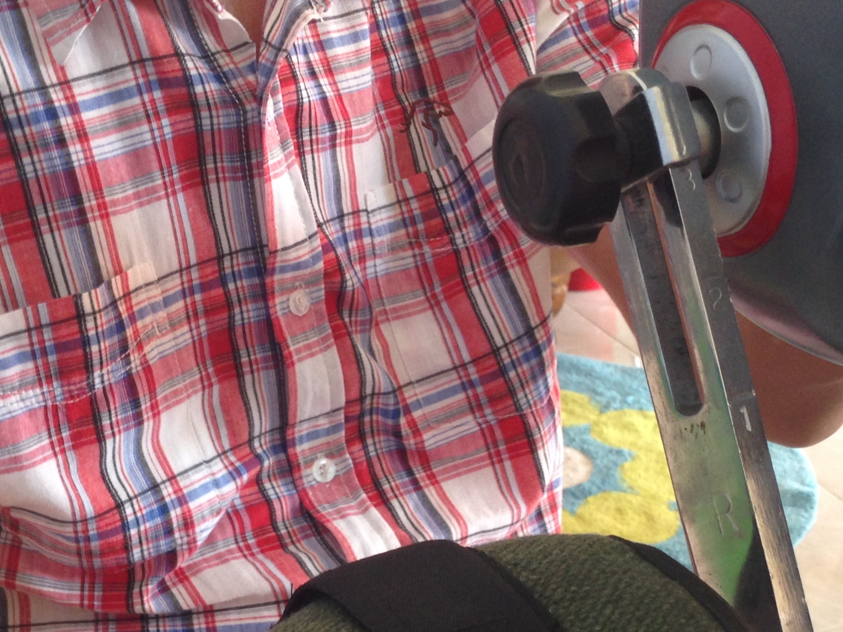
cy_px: 469
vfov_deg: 20.6
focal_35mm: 71
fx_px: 1729
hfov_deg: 27.4
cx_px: 418
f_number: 2.4
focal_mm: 4.12
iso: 80
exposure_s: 1/20
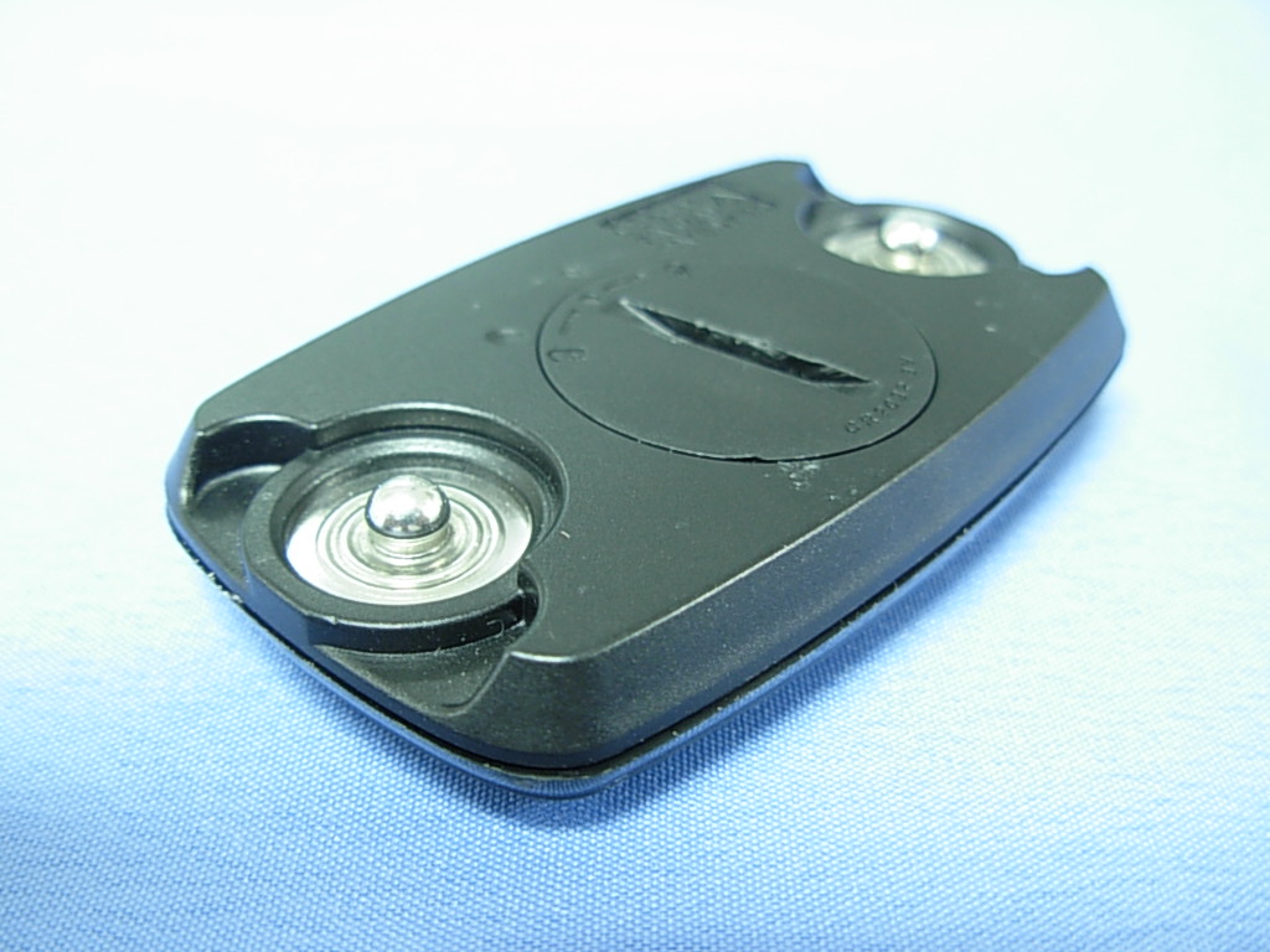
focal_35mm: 38
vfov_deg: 37.7
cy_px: 476
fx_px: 1394
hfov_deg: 49.0
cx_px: 635
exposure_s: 1/4
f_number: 2.9
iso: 178
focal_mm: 6.3
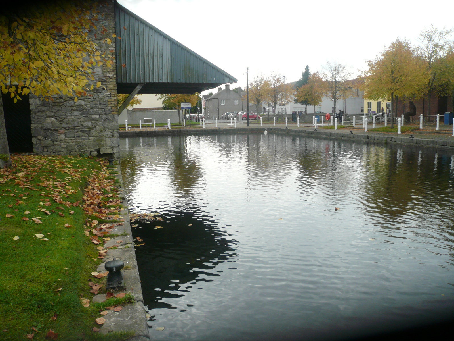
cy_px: 170
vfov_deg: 49.7
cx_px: 227
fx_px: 367
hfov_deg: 63.4
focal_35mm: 28
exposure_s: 1/400
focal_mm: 4.6
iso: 100
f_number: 2.8
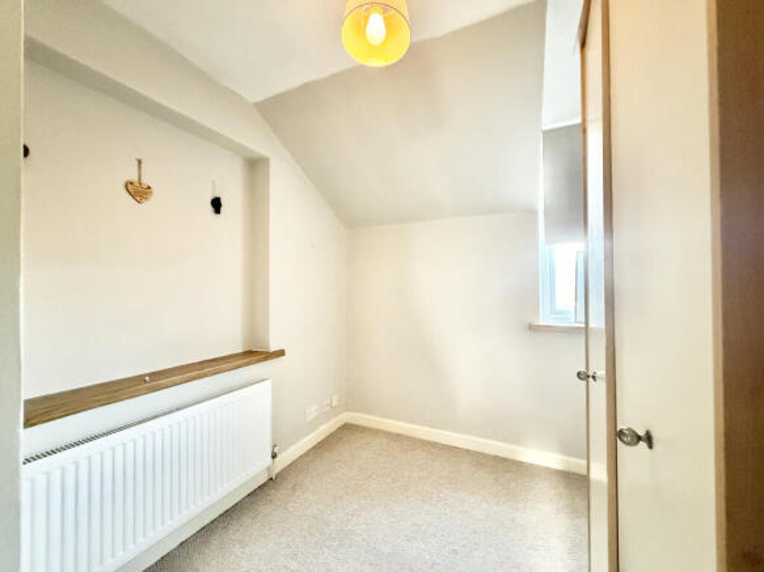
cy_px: 286
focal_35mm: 14
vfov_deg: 85.7
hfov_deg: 102.1
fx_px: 309
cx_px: 382
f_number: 2.2
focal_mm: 2.22
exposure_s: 1/50
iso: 800
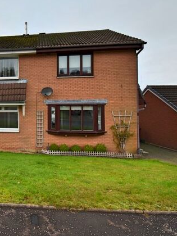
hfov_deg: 49.8
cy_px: 107
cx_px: 14
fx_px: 164
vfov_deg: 71.4
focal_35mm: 24
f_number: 4.5
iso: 100
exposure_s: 1/80
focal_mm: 10
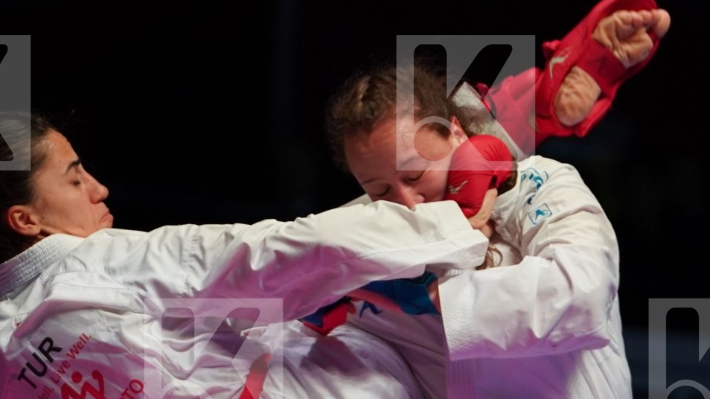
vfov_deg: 2.8
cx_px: 466
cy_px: 366
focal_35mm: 433
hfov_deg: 5.0
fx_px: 8150
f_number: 2.8
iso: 1000
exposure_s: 1/1000
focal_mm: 146
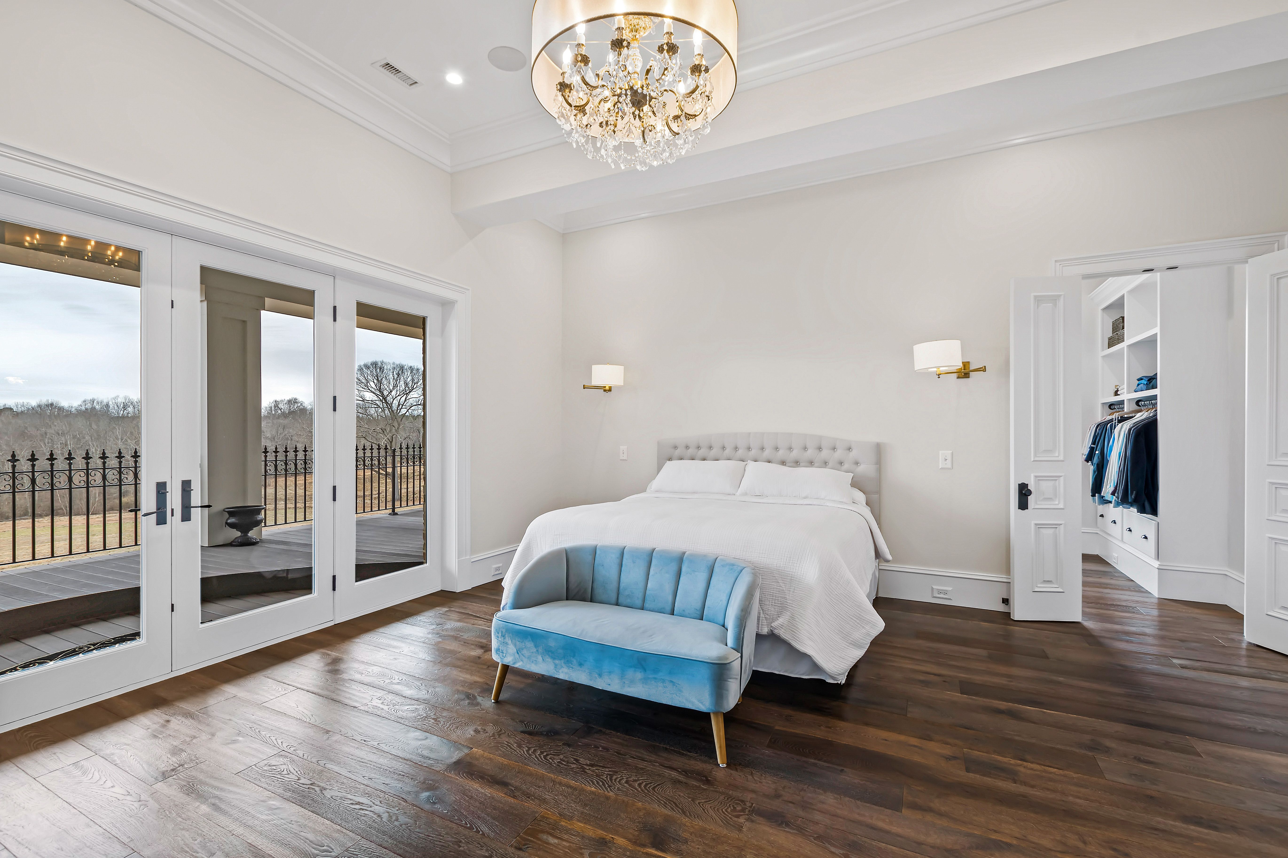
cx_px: 644
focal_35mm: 15
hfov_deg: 100.4
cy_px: 429
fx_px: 537
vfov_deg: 77.3
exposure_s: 1/4
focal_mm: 10
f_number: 8
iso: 100
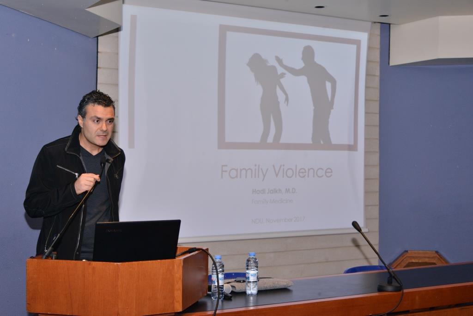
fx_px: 723
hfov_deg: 36.2
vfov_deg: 24.6
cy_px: 158
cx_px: 236
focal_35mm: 55
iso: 1250
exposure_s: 1/100
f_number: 9
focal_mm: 55
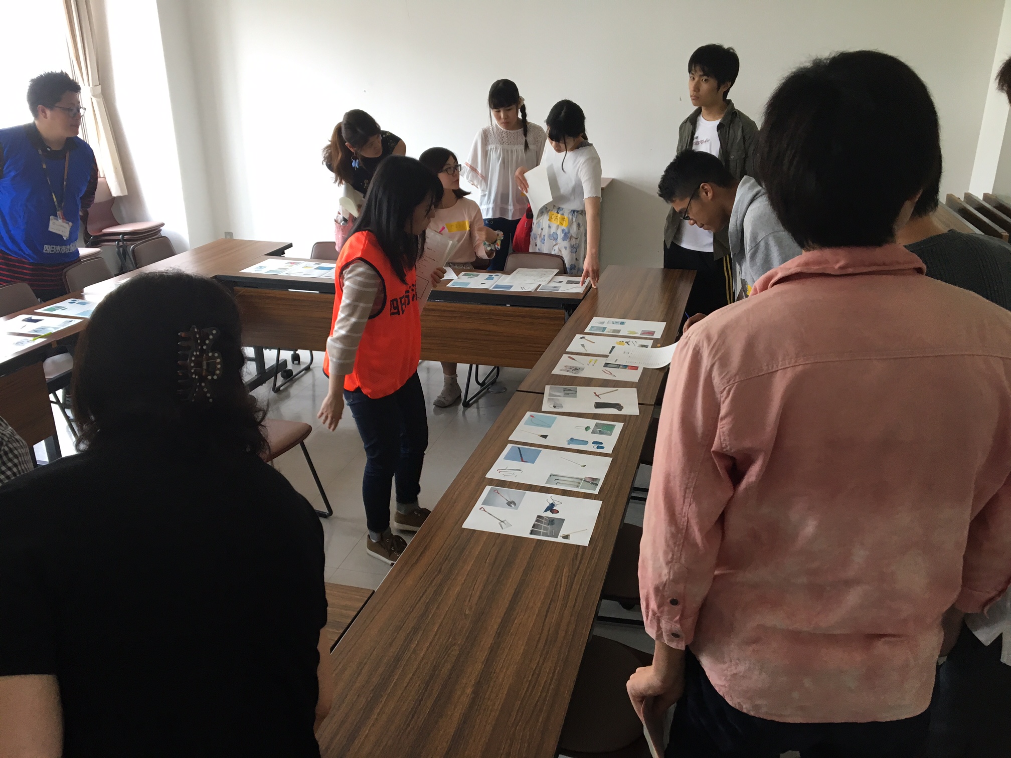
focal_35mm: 29
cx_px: 506
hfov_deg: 61.7
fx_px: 847
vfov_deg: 48.2
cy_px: 379
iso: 32
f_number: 2.2
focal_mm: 4.15
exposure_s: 1/30
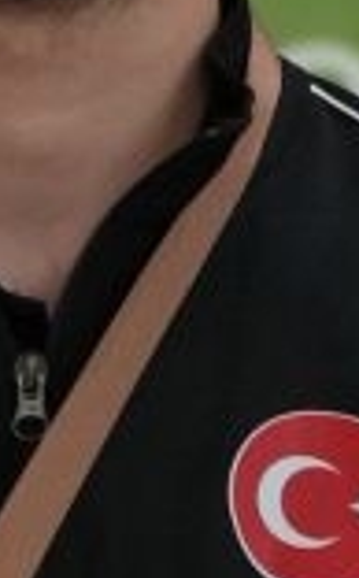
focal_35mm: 2355
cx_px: -133
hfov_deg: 0.6
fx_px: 37003
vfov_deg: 0.9
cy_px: 622
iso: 1600
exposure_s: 1/500
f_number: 2.8
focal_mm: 200
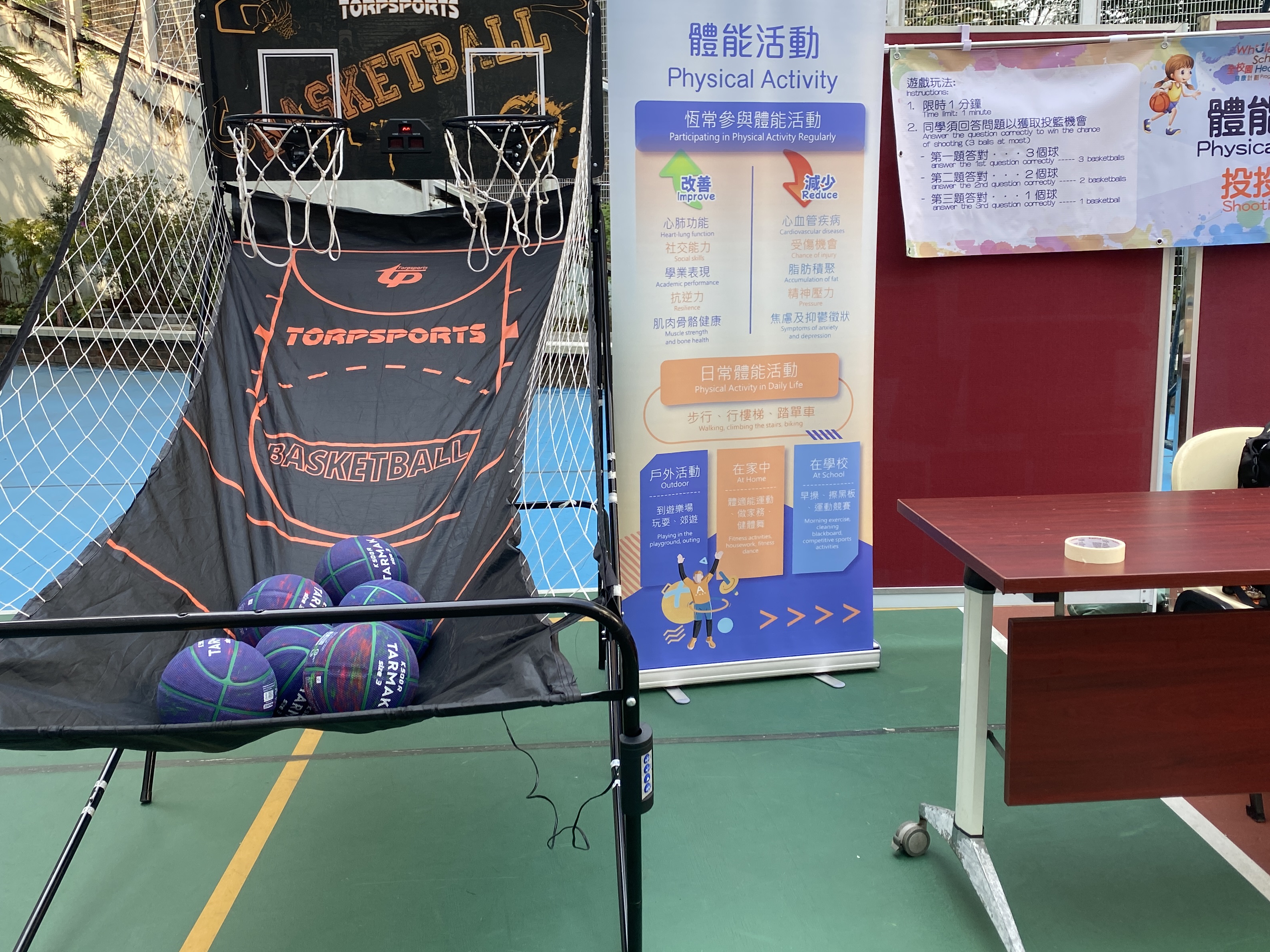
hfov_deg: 55.3
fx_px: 1211
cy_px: 469
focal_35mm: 33
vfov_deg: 42.9
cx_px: 681
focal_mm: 4.25
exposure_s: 1/248
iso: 32
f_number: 1.8
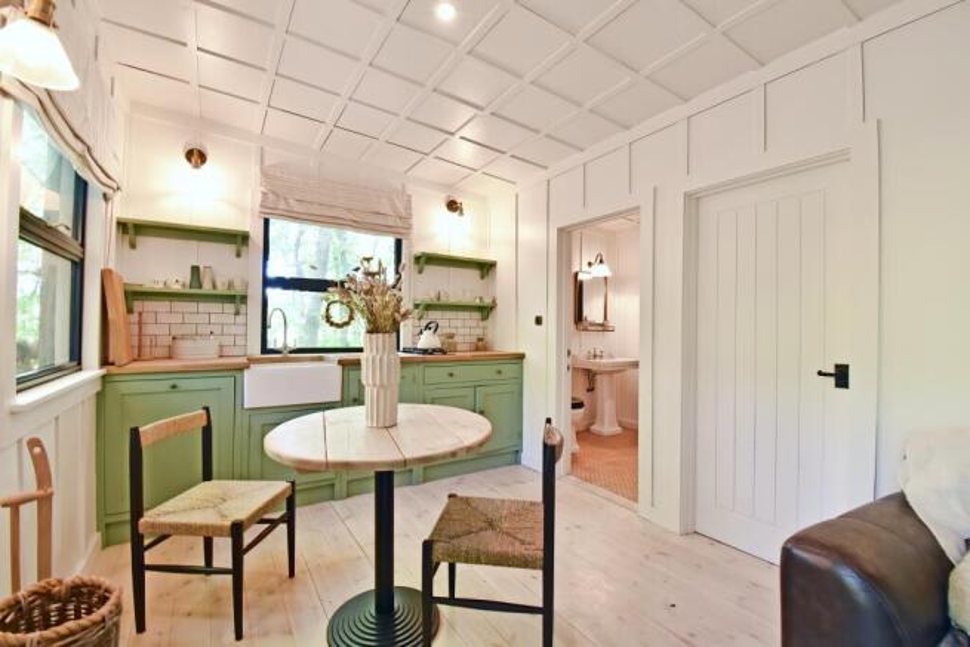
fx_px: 404
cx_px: 485
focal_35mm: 15
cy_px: 324
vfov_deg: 77.4
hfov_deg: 100.4
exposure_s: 1/4
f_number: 11
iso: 400
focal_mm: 10
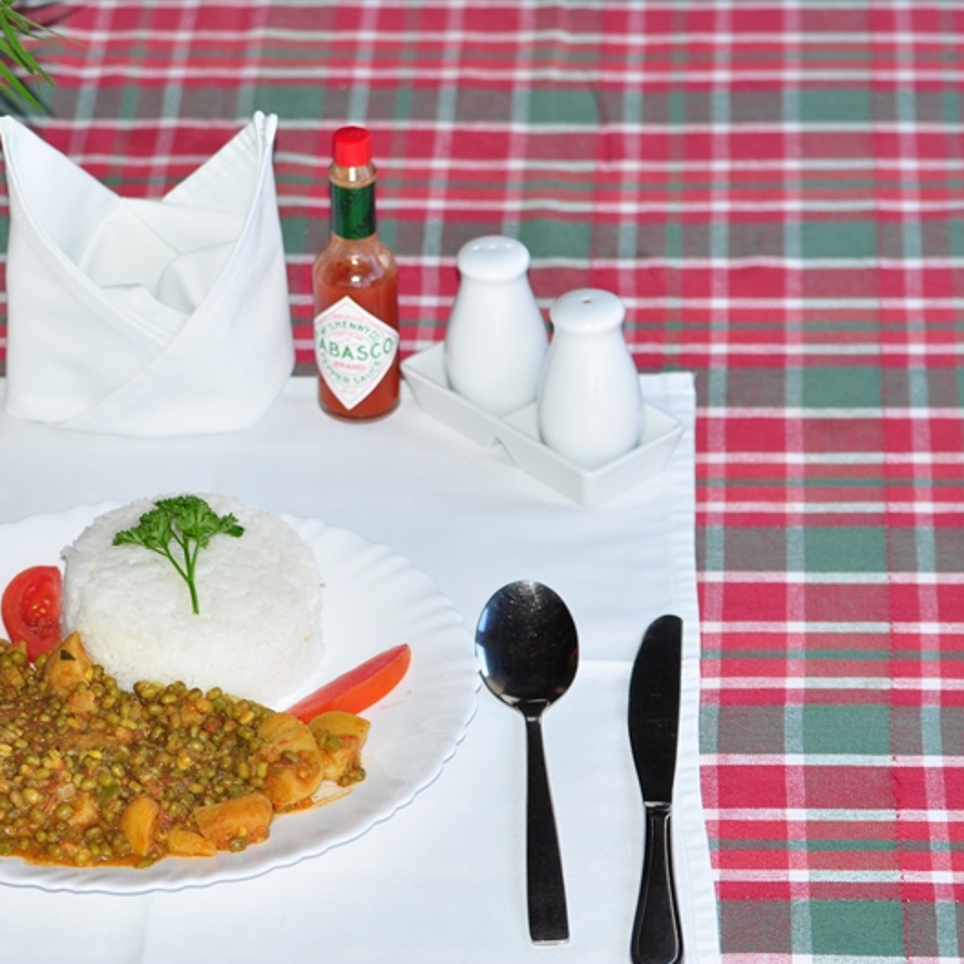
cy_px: 483
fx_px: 4253
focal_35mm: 135
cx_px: 257
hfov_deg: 12.9
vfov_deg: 12.9
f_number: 4.5
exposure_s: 1/50
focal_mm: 70
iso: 200
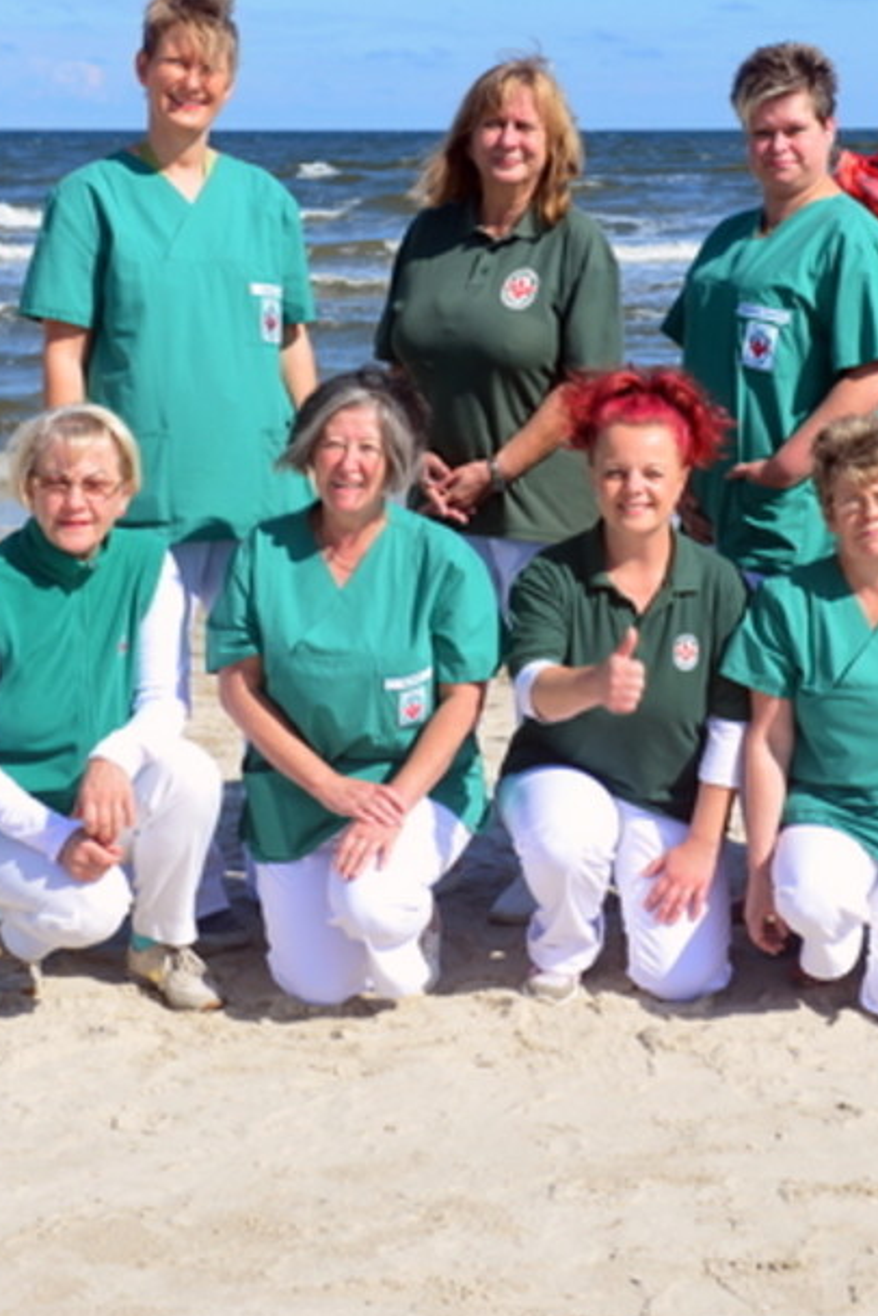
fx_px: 2853
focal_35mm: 78
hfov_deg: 17.4
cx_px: 651
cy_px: 634
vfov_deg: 26.0
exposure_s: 1/200
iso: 100
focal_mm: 44
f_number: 7.1
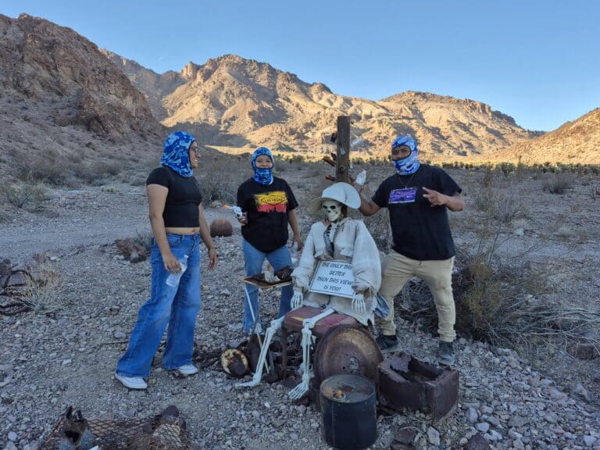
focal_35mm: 23
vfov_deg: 58.9
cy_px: 225
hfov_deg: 73.9
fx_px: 399
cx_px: 300
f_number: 1.8
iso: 25
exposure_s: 1/526
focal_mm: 5.4
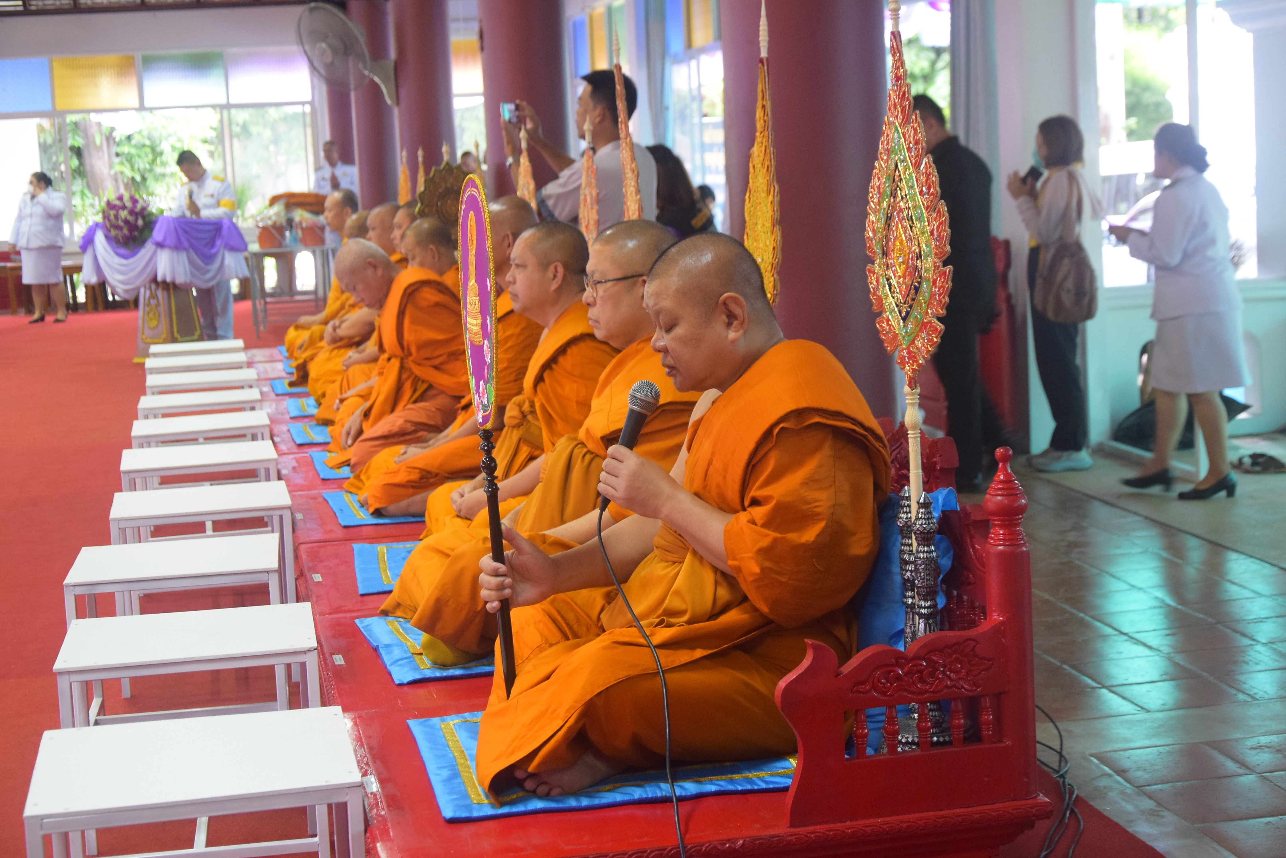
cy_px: 429
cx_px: 643
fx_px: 2144
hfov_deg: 33.4
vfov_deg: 22.6
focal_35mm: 60
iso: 2000
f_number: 4.5
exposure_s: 1/25
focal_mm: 40
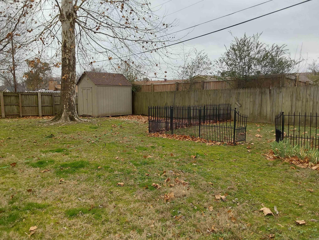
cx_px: 160
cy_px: 120
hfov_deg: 63.4
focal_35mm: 28
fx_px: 258
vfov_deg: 49.7
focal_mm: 2.91
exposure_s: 1/585
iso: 50
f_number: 1.9
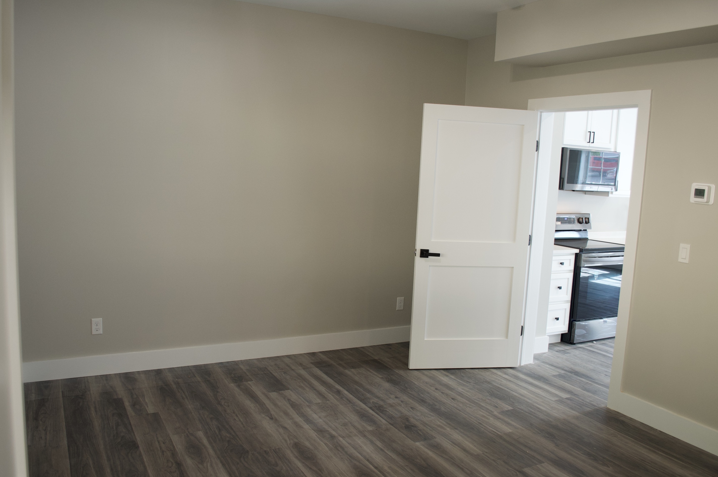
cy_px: 241
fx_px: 578
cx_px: 352
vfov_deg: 44.8
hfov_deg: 63.7
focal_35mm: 29
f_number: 4.8
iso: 400
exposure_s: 1/20
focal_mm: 18
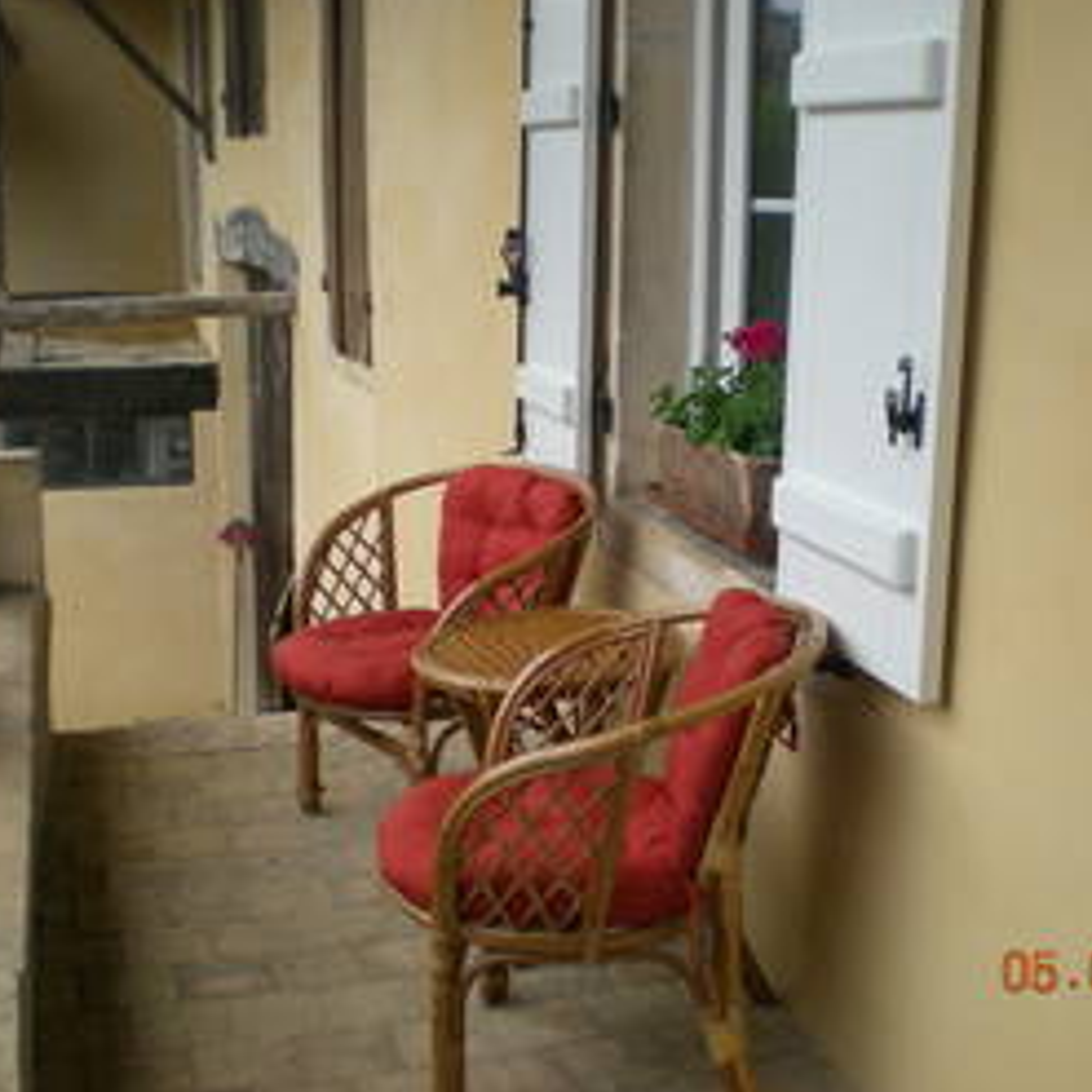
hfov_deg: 34.7
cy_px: 500
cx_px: 561
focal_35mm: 49
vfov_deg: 34.7
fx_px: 1749
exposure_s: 1/98.4
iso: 50
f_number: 3.1
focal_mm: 6.3
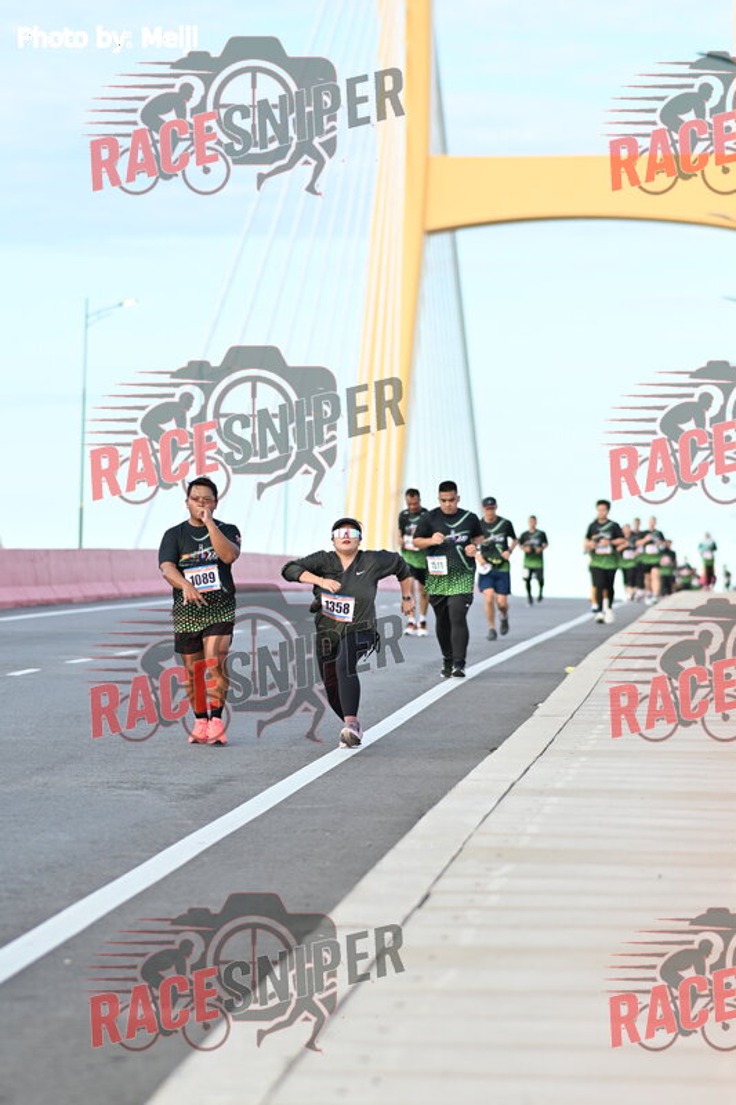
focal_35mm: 127
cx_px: 368
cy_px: 552
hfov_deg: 10.8
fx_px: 3896
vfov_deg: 16.1
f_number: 1.8
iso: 100
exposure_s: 1/1250
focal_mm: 85
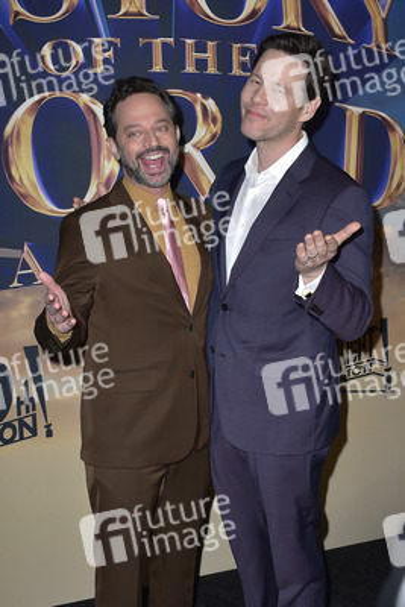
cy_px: 304
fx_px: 573
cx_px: 202
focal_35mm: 34
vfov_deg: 55.8
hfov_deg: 38.9
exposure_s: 1/250
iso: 320
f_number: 6.3
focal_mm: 34
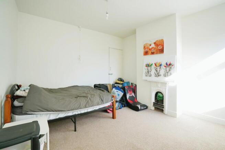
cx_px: 112
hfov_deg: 96.7
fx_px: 100
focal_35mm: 16
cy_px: 75
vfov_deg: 73.8
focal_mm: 16
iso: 2000
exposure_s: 1/250
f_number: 9
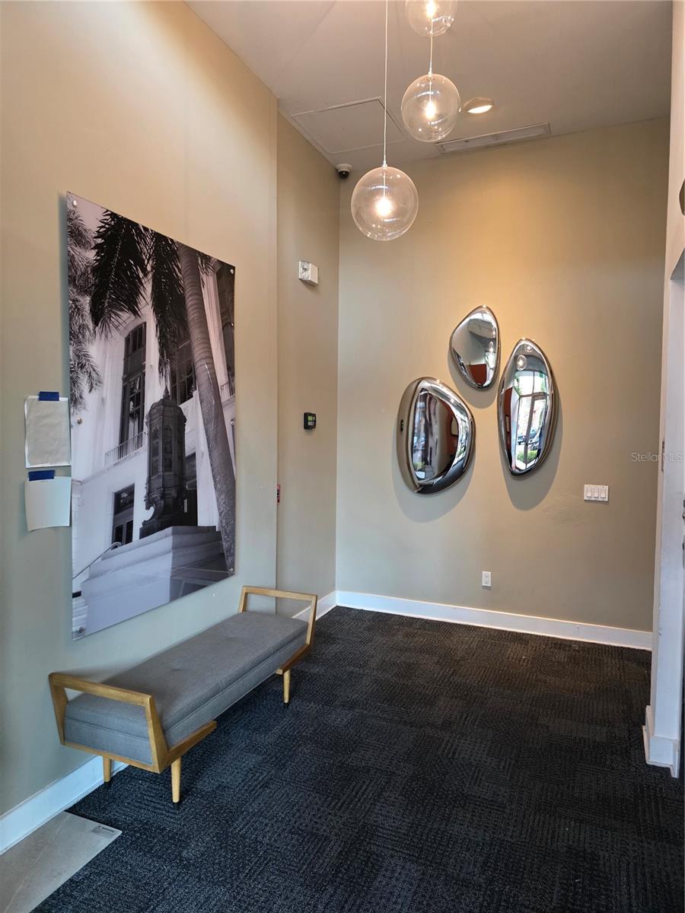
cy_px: 456
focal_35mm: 23
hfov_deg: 58.9
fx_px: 607
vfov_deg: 73.9
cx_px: 342
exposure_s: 1/120
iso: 800
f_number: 1.7
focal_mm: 6.3
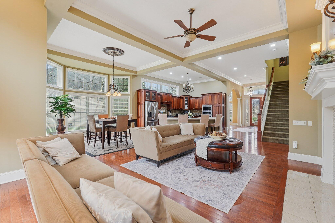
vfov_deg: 73.7
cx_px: 168
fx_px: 149
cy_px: 112
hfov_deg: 96.7
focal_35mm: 16
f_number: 8
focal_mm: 16
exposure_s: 1/20
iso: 400
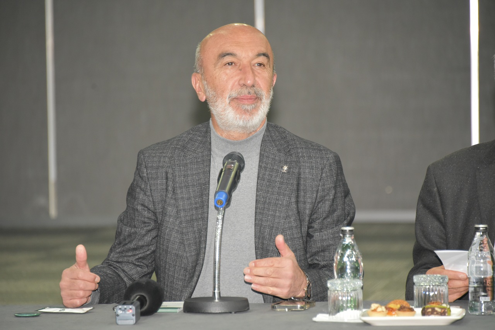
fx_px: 4126
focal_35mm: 300
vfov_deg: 4.6
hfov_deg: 6.9
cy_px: 165
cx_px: 248
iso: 3200
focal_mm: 300
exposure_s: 1/60
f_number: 5.6
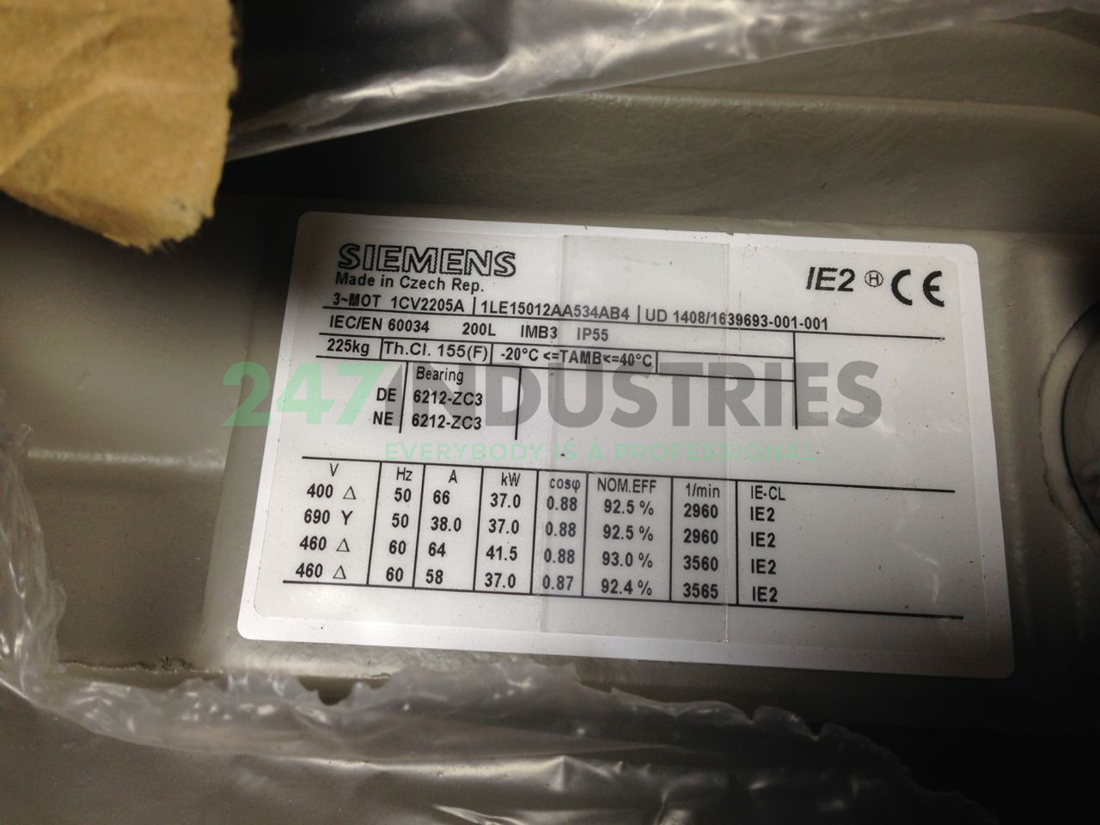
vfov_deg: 42.9
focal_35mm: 33
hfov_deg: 55.4
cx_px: 550
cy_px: 412
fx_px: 1049
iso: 50
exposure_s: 1/40
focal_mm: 4.12
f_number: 2.4
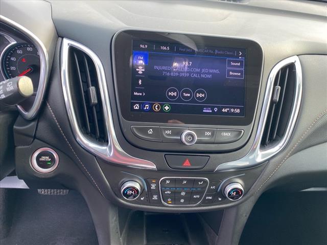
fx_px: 246
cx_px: 164
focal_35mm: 26
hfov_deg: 67.3
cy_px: 122
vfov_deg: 53.1
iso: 125
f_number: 1.8
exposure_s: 1/121
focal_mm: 4.25
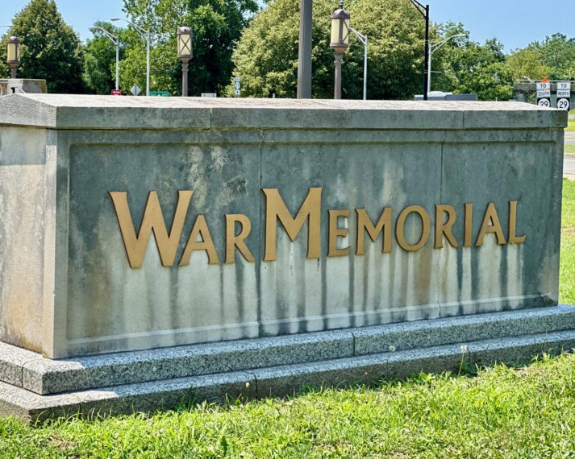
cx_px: 288
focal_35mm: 81
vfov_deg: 18.9
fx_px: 1378
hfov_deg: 23.6
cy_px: 229
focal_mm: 9
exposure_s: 1/418
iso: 32
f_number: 2.8
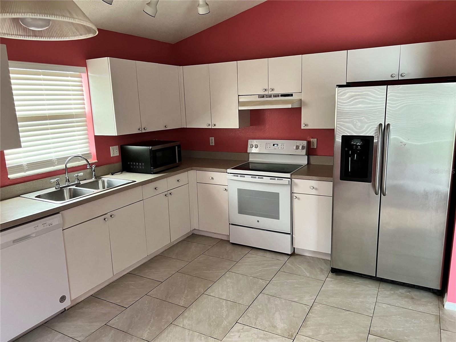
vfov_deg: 53.1
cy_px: 171
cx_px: 228
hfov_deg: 67.3
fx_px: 343
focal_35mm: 26
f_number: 1.5
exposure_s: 1/60
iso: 160
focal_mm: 5.7
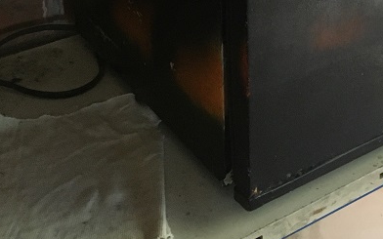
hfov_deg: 25.7
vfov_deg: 14.6
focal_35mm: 79
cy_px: -180
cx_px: 304
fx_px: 825
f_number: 2.2
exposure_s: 1/30
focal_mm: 4.15
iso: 125
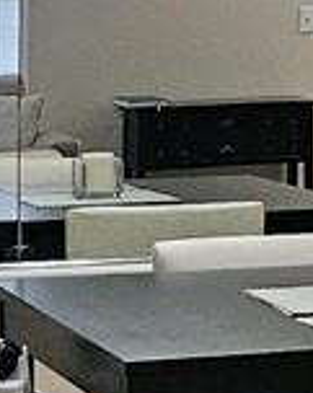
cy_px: 39
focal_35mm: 237
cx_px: 1231
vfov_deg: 8.1
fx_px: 2753
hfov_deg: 5.7
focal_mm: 5.4
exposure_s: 1/120
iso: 800
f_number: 1.8
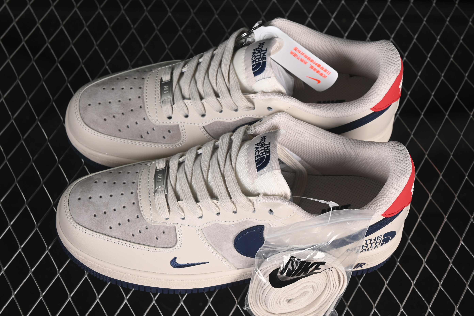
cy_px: 158
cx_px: 237
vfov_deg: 18.2
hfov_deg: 27.0
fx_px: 987
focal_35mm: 75
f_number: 7.1
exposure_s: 1/80
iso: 160
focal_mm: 50
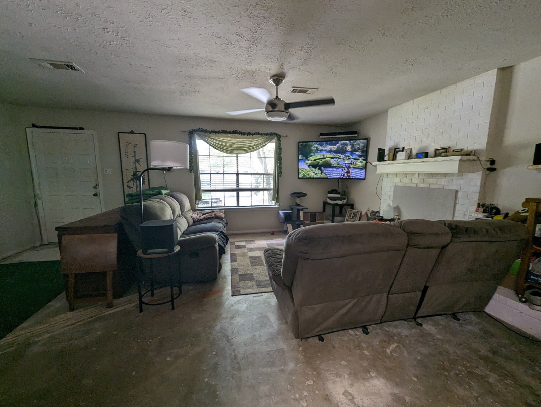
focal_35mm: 13
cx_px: 270
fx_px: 203
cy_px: 204
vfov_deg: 90.1
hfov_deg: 106.1
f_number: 2.2
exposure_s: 1/27.8
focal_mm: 1.95
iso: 130
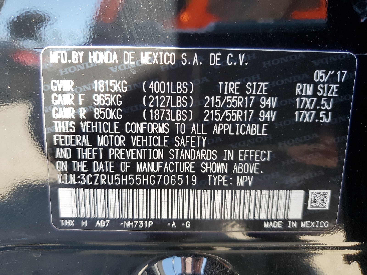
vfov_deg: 53.1
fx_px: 276
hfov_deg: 67.3
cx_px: 184
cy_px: 138
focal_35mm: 26
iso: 82
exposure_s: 1/120
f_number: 1.5
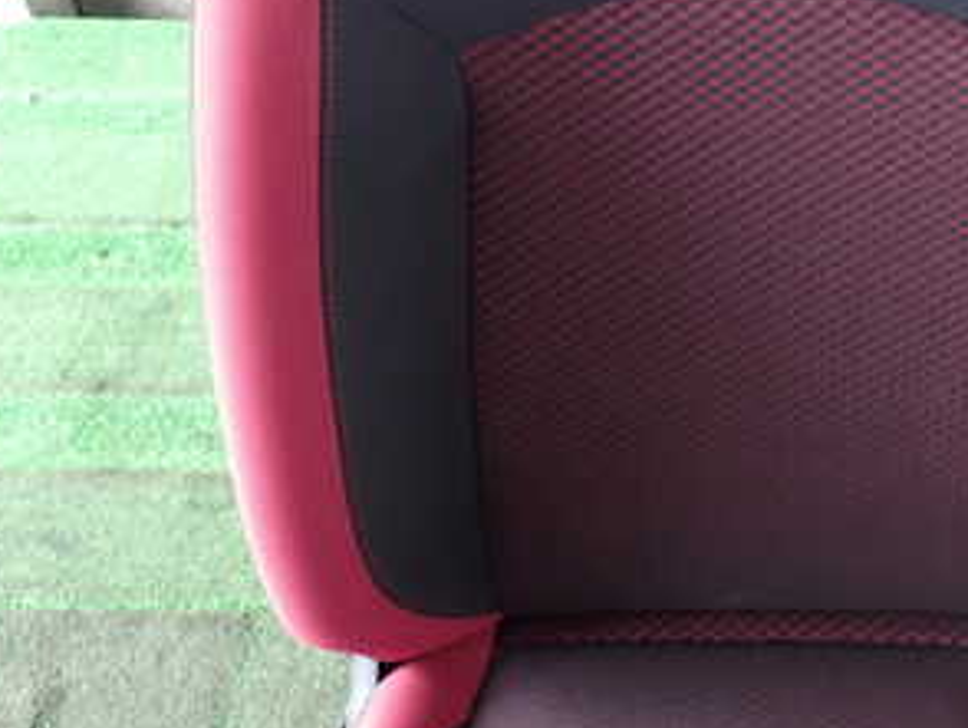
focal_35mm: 51
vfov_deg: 27.5
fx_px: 1427
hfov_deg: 36.2
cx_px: 780
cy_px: 59
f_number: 2.8
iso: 320
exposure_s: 1/30
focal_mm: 4.5
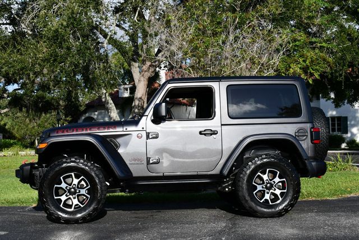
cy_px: 120
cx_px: 180
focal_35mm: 58
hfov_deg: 34.5
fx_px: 579
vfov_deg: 23.4
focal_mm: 29
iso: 100
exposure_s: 1/320
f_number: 9
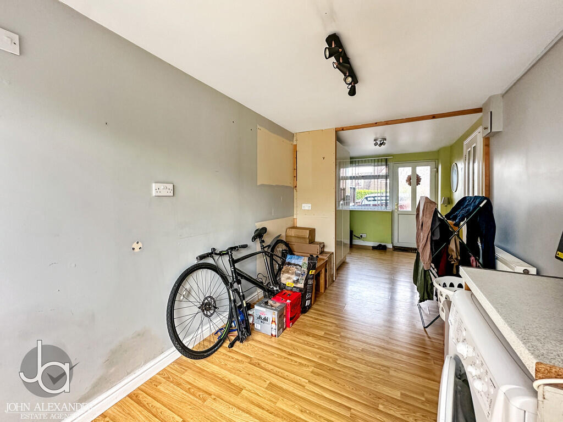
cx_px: 282
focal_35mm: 14
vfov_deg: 85.7
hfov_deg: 102.1
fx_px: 228
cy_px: 211
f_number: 2.2
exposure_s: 1/100
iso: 250
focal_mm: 2.22
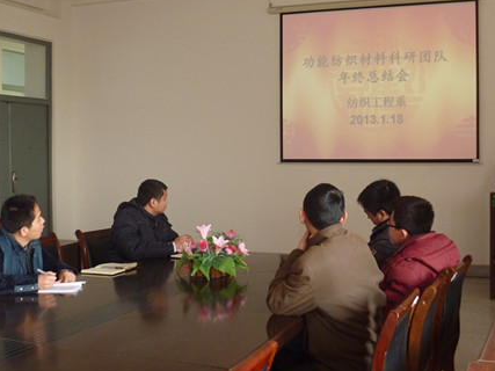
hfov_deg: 39.6
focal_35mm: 48
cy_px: 169
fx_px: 686
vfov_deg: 30.2
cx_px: 268
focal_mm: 7.2
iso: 250
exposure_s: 1/30
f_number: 3.6
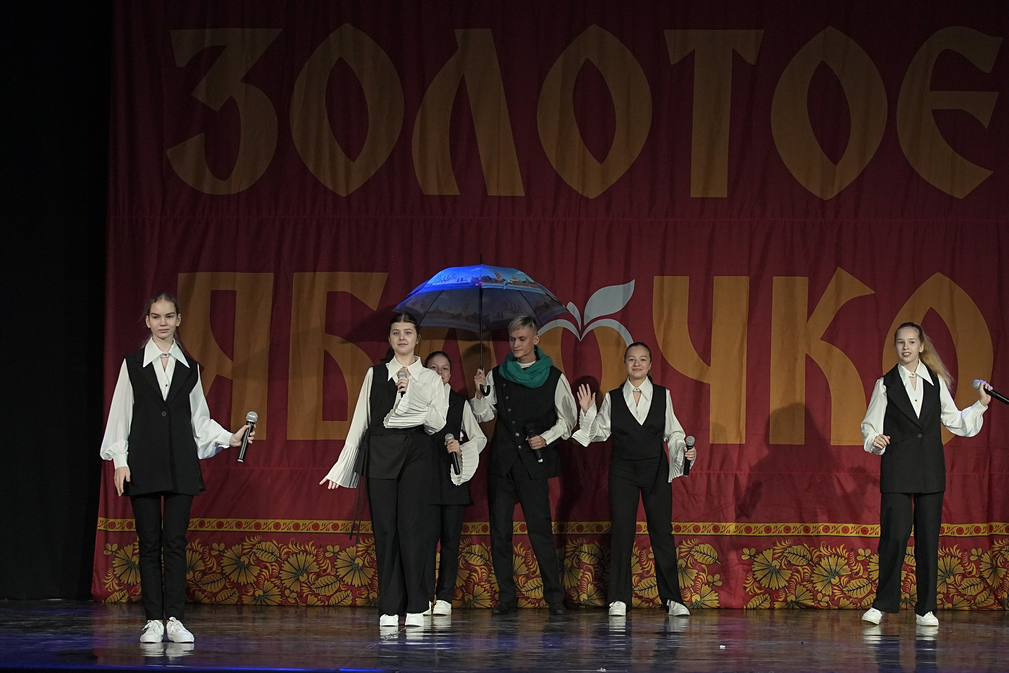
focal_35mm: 121
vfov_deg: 11.3
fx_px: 3391
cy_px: 336
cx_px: 504
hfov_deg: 16.9
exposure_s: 1/400
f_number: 4
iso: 3200
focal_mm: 81
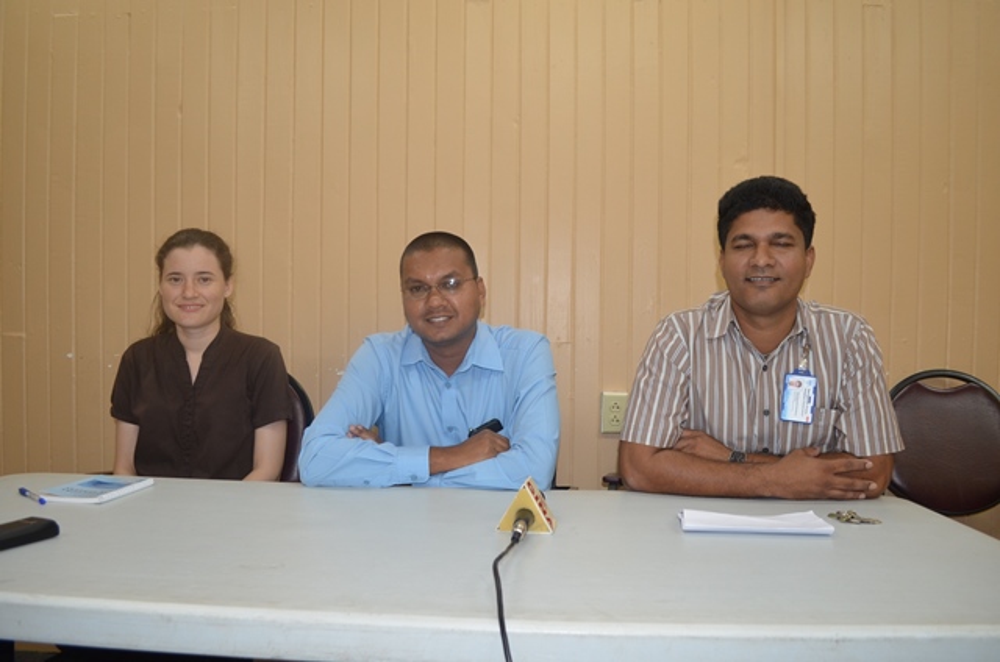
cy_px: 331
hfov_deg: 67.5
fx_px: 749
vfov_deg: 47.7
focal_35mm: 27
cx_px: 500
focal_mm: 18
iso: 500
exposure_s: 1/60
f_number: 3.5
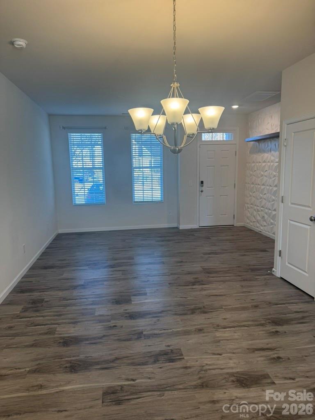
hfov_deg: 56.8
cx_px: 158
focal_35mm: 24
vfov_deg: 71.6
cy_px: 210
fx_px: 291
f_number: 1.78
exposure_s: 1/129
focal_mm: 6.76
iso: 100
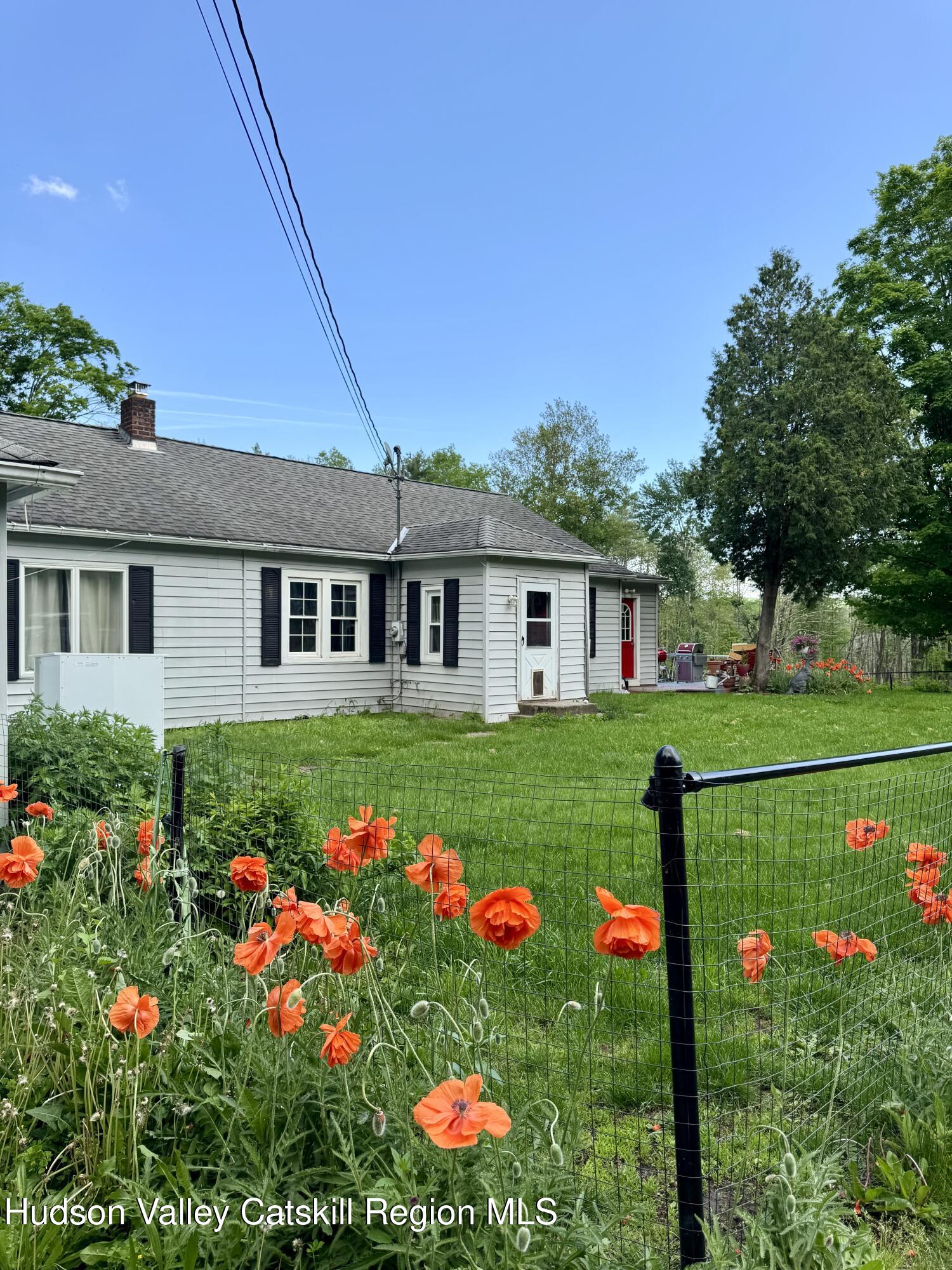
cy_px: 635
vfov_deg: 71.6
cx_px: 476
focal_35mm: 24
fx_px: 880
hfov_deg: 56.8
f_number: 1.78
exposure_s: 1/2174
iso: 80
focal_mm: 6.76
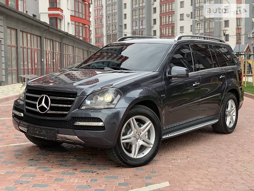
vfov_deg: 28.0
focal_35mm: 52
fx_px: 382
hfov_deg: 36.8
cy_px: 96
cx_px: 127
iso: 20
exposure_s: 1/122
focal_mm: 6
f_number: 2.4
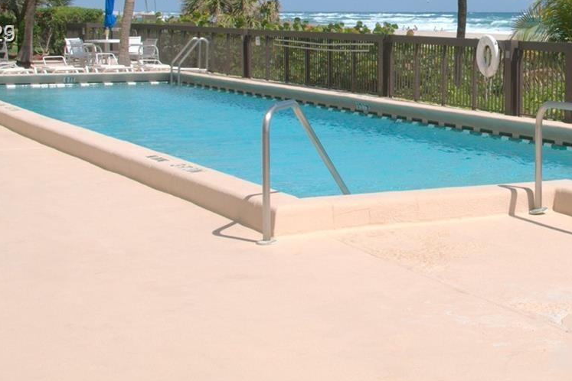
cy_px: 36
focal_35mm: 77
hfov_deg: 25.5
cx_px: 512
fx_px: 1223
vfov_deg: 17.4
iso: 200
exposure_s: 1/500
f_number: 11
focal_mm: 24
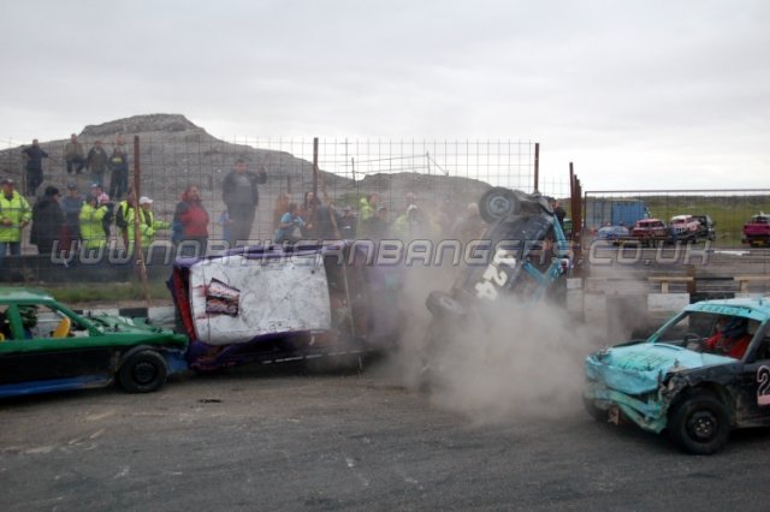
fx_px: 994
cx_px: 385
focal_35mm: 46
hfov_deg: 42.3
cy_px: 256
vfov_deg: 28.9
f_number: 4.5
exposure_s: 1/125
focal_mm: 31
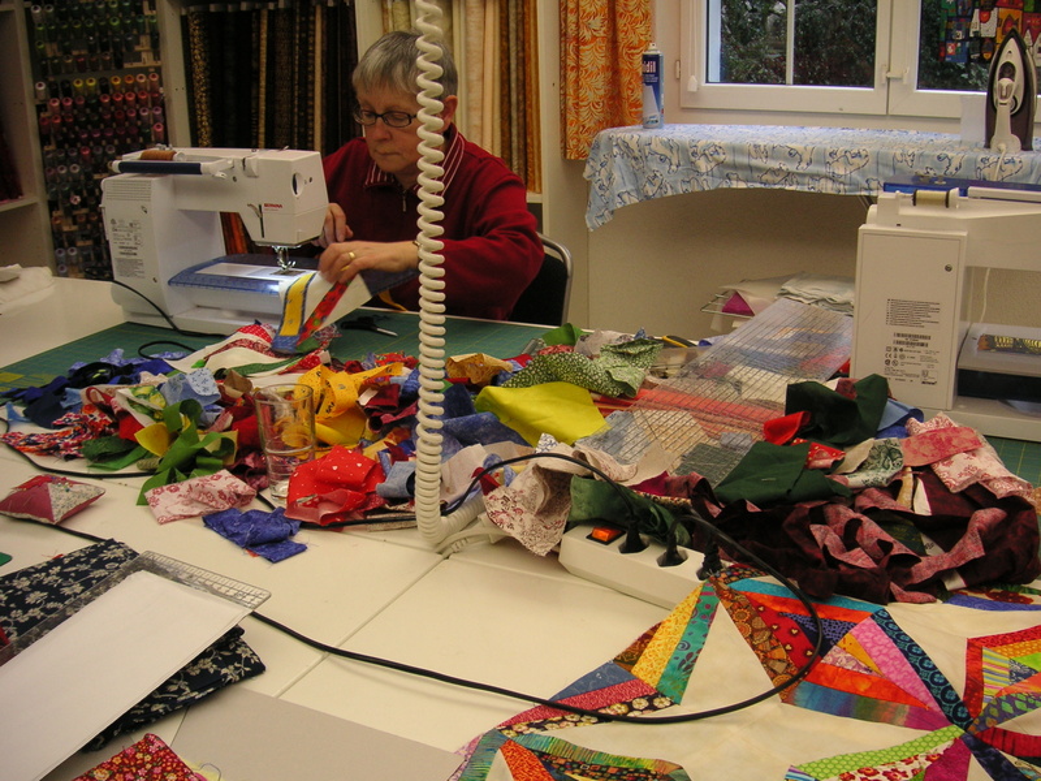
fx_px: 1113
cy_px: 390
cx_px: 520
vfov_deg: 38.7
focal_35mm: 37
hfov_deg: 50.1
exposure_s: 1/45
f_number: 2.8
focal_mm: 6.1
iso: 50
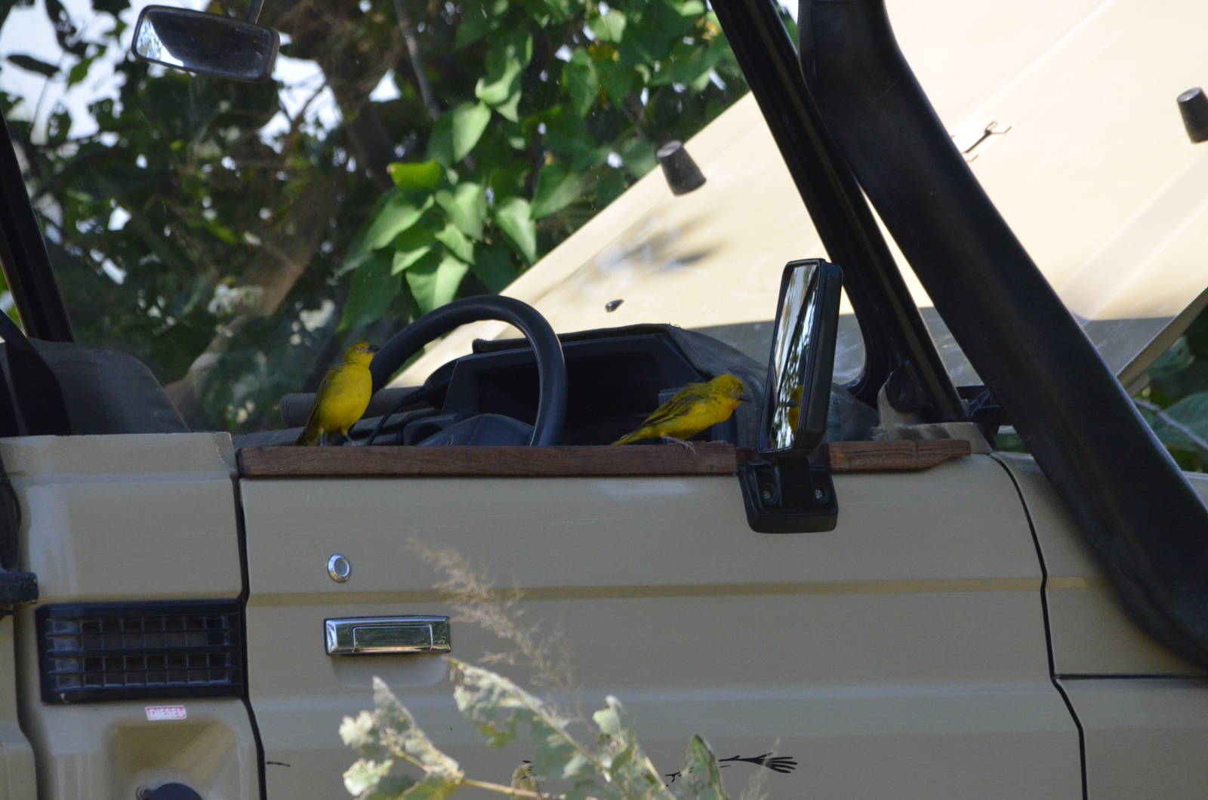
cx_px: 604
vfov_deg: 1.8
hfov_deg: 2.8
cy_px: 400
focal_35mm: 750
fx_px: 25116
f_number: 10
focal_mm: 500
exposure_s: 1/1600
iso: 2500
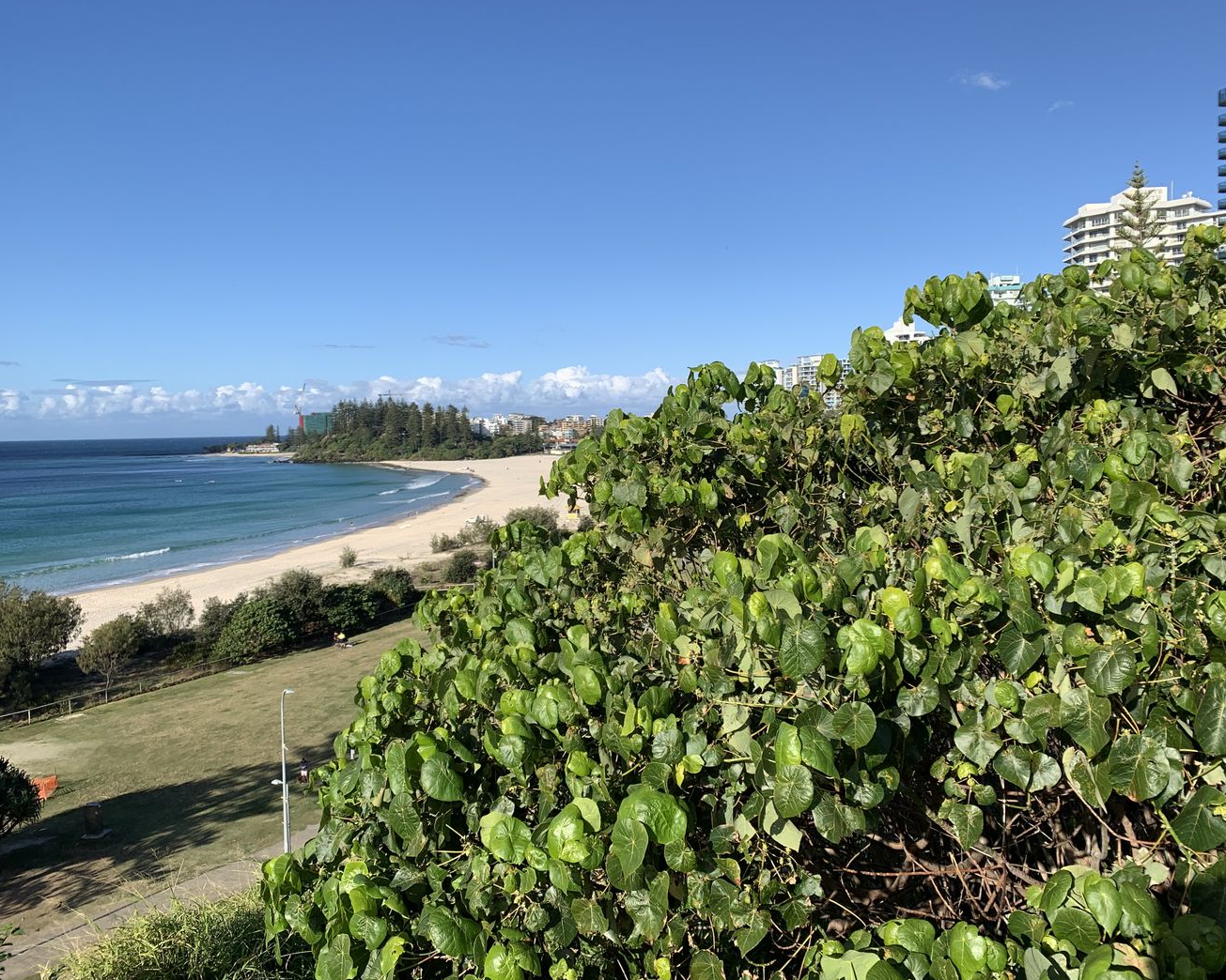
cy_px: 483
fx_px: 1016
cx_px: 629
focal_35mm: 28
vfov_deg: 51.5
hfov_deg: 62.2
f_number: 1.8
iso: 25
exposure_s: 1/2364
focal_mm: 4.25
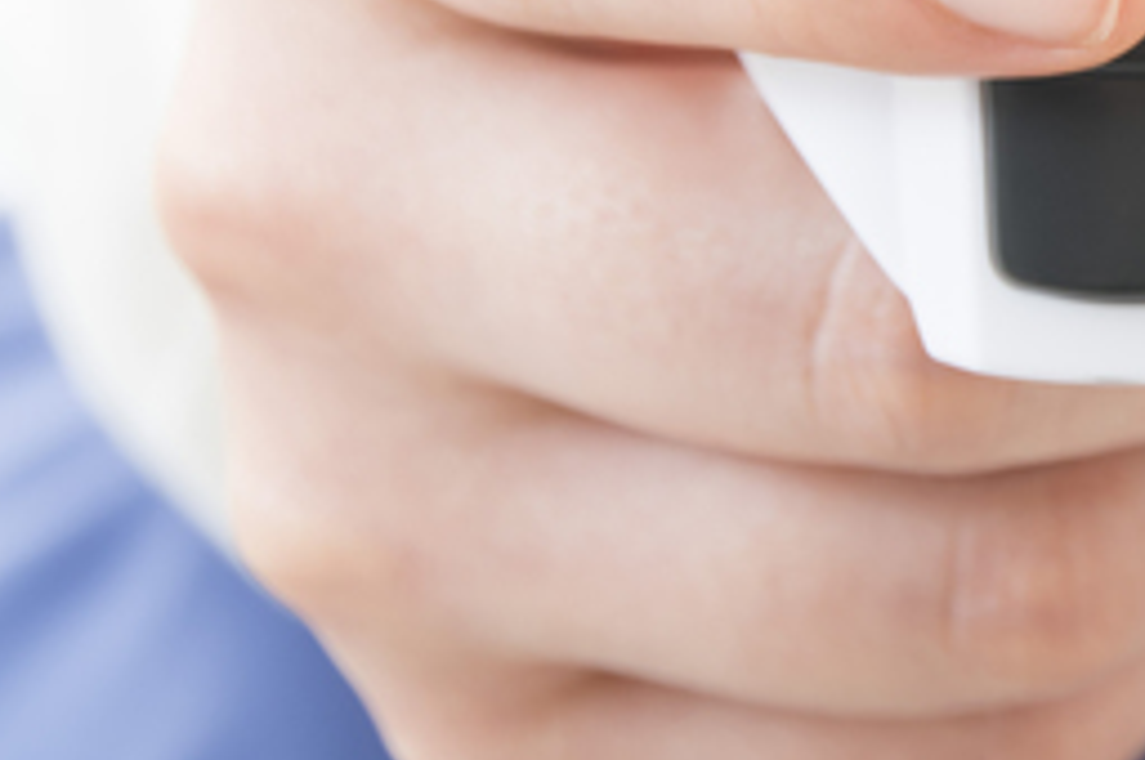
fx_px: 8640
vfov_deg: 5.0
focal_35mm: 272
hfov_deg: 7.5
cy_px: -7
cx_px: 1248
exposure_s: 1/160
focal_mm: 73
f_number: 8
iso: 100
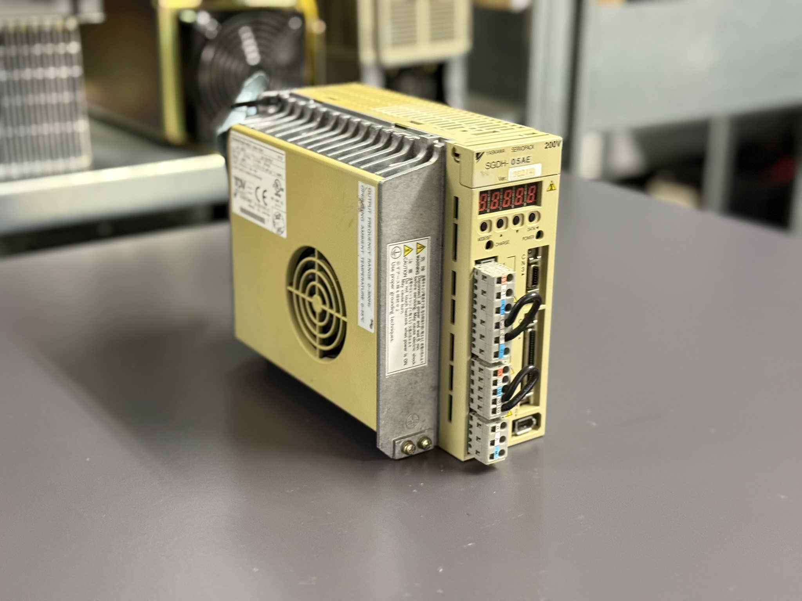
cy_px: 300
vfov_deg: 30.3
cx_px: 401
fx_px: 1112
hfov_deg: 39.7
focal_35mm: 48
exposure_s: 1/33
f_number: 1.78
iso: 250
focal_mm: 6.76
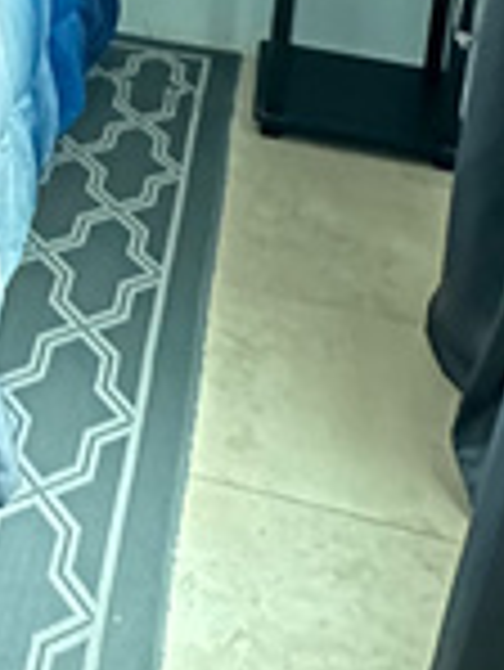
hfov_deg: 19.2
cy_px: -324
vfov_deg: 22.4
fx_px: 1396
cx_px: -112
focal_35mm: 72
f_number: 2.2
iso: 1600
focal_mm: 2.22
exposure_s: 1/41
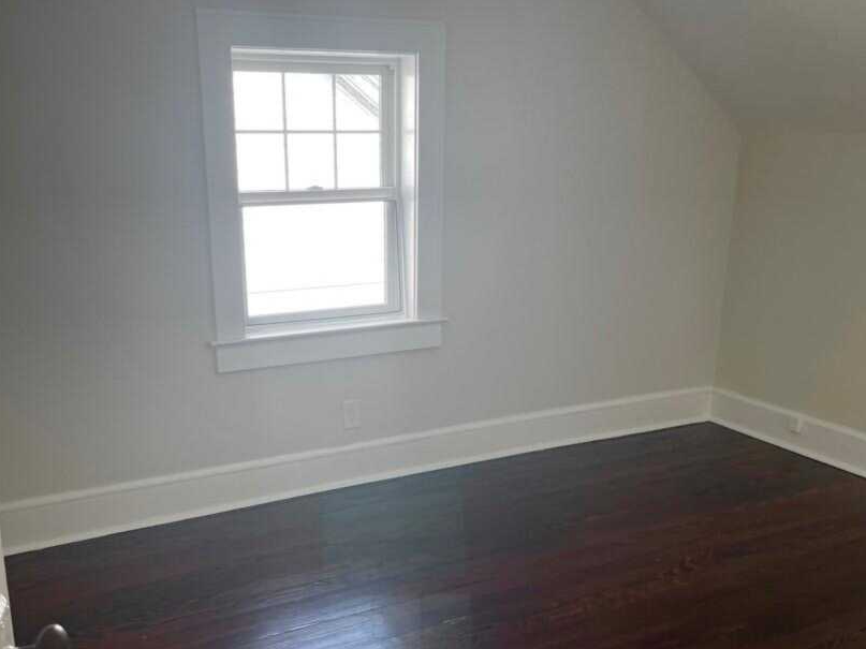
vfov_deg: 42.8
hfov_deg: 55.0
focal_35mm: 33
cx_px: 353
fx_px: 825
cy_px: 375
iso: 64
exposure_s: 1/120
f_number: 1.6
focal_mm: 5.1
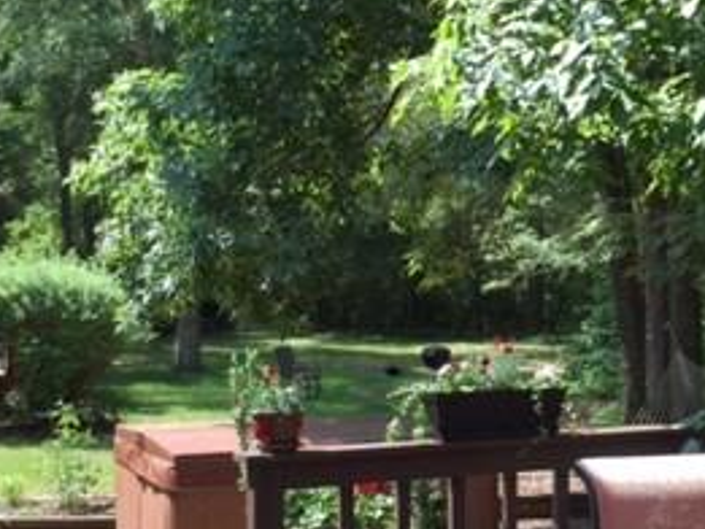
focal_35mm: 71
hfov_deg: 26.5
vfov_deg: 20.6
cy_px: 364
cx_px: 624
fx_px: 1447
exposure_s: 1/416
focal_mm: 4.15
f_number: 2.2
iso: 32
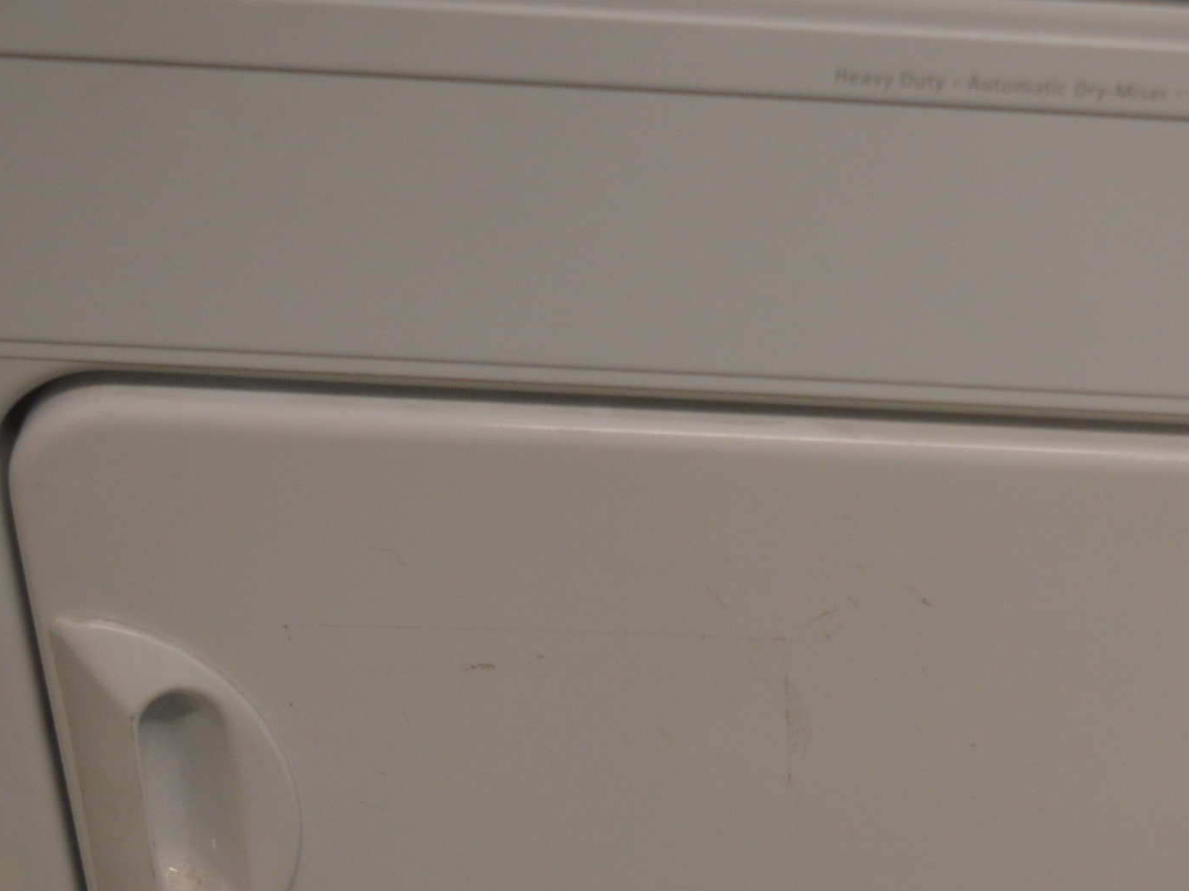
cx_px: 840
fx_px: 2680
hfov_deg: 24.8
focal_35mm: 78
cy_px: 767
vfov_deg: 18.6
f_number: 4
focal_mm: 25
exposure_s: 1/60
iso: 720
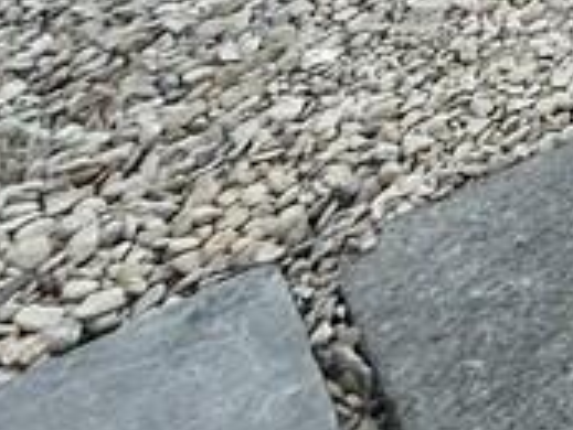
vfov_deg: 11.4
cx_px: 1335
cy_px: -824
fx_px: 1375
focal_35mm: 83
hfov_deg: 15.2
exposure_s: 1/1050
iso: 64
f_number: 2.2
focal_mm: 2.22
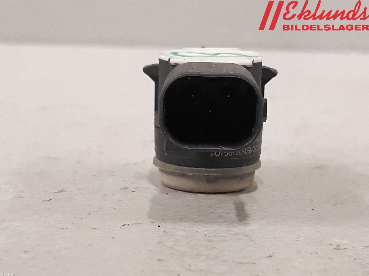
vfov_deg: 53.1
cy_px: 138
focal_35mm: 26
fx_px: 277
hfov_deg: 67.3
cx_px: 184
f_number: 1.7
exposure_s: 1/50
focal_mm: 3.93
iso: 250
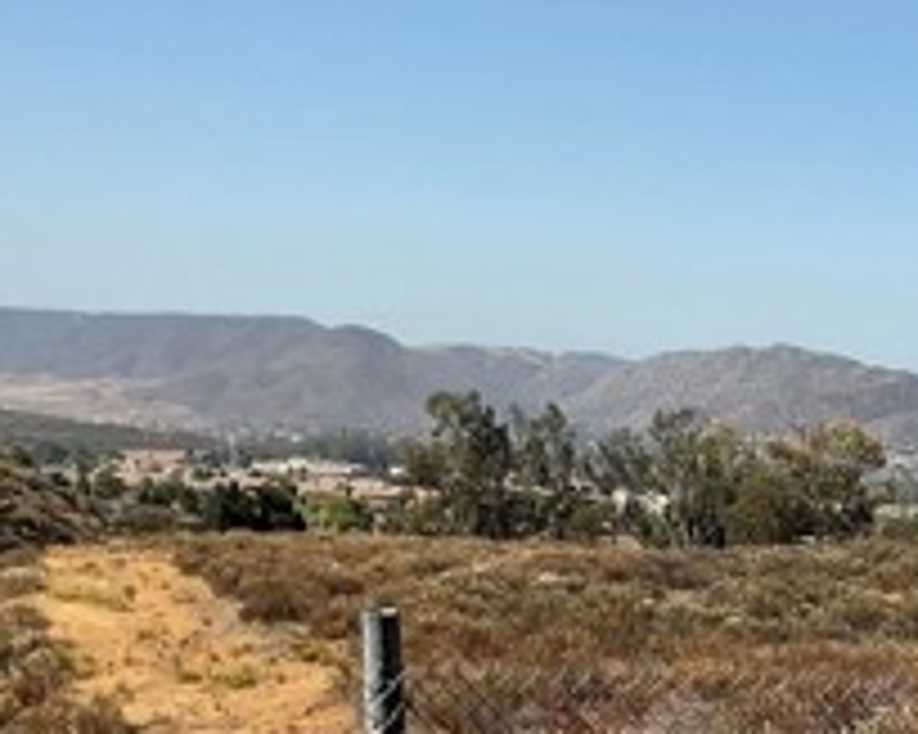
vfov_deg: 16.2
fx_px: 2417
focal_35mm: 89
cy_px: 991
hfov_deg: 19.1
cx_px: 1341
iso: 20
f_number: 1.8
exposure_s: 1/2141
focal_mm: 3
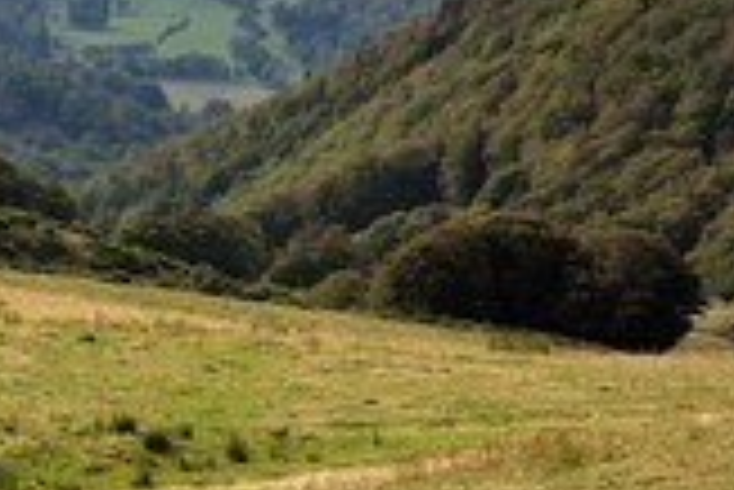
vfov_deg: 6.7
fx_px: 4204
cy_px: -13
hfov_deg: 9.9
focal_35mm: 206
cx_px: -108
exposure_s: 1/200
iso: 200
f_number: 10
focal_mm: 80
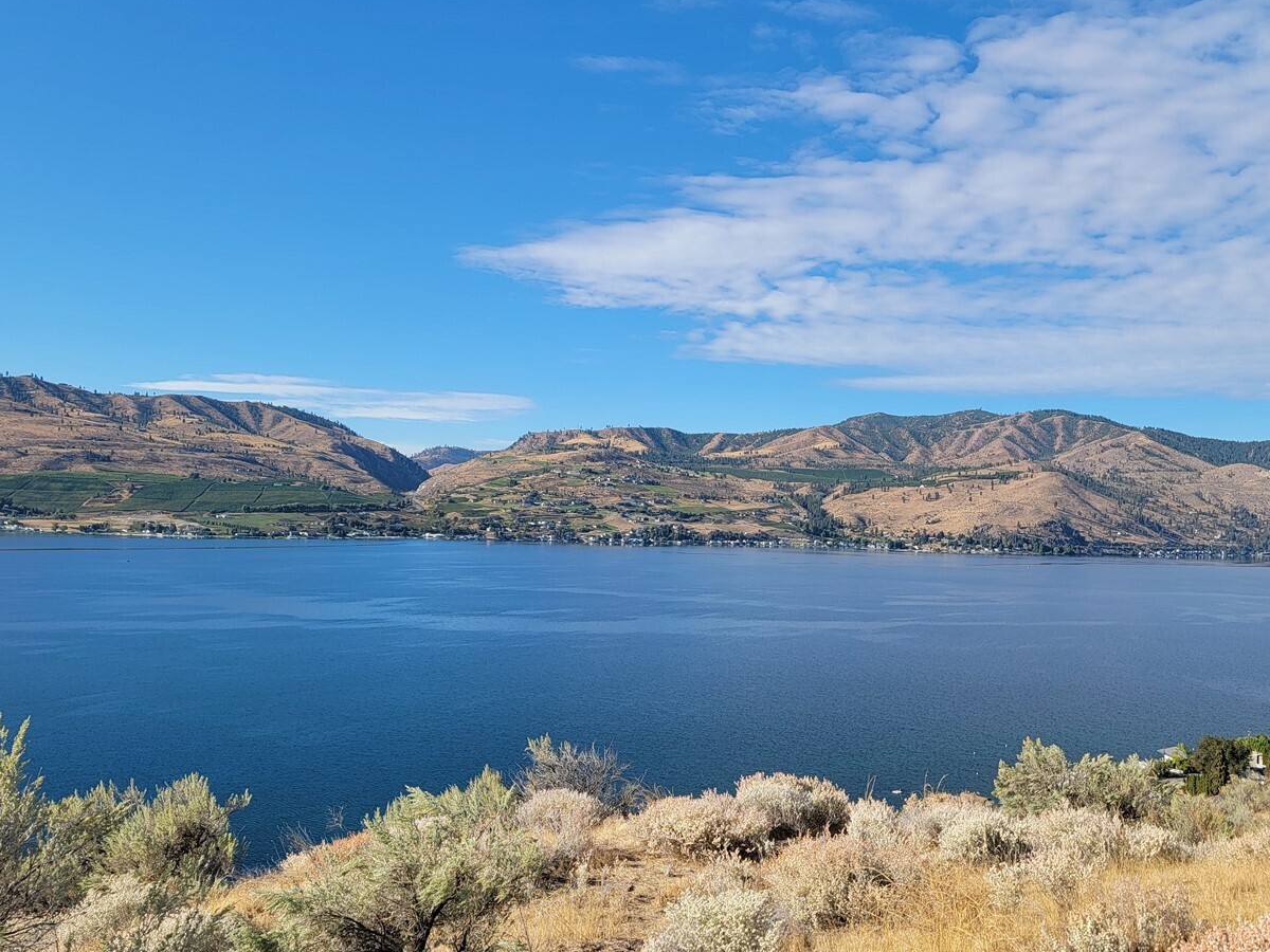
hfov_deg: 56.4
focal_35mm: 32
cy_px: 537
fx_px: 1174
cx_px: 762
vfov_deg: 44.1
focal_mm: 6.7
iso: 16
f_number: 1.8
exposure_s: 1/834
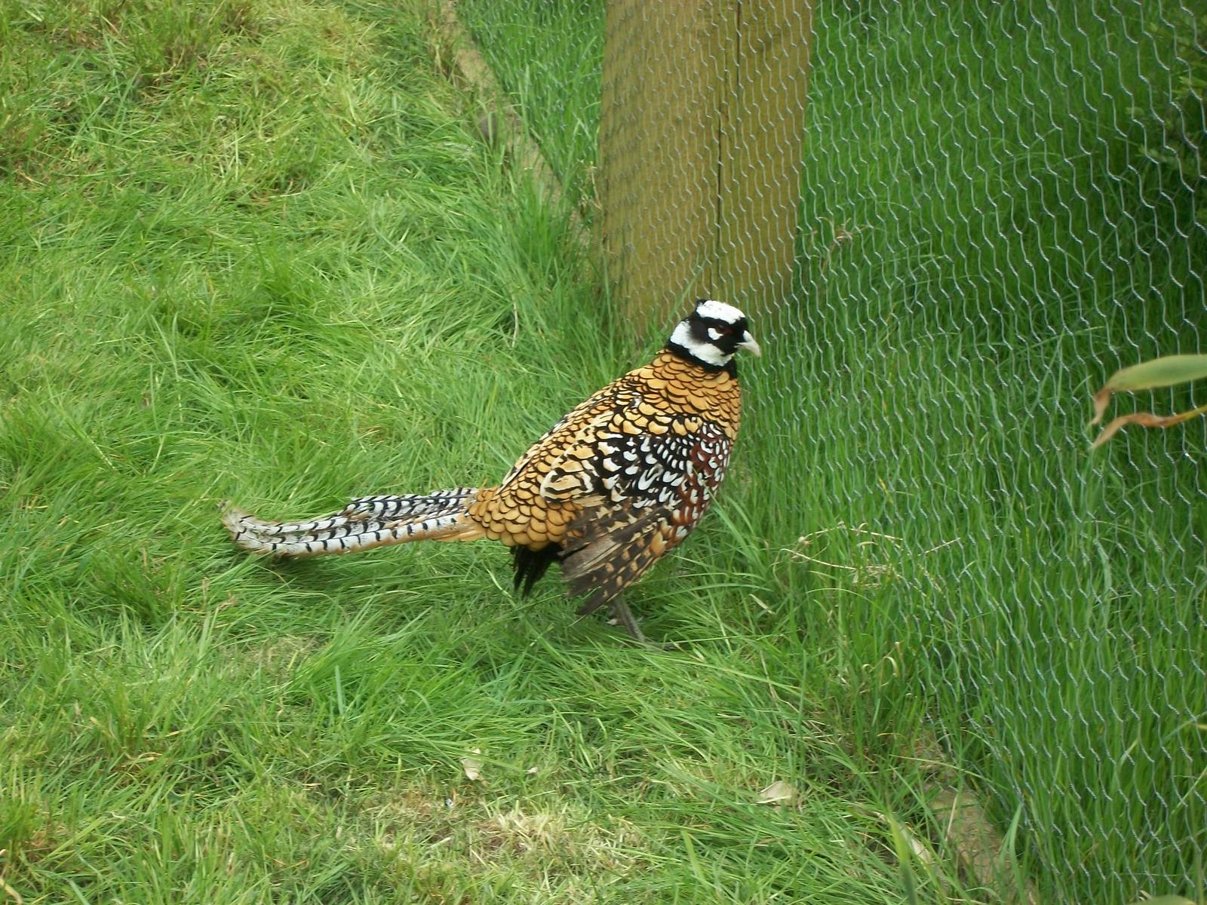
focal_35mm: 96
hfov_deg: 20.4
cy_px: 452
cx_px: 604
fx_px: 3347
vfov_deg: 15.4
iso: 80
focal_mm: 17.1
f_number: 5.2
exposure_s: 1/80
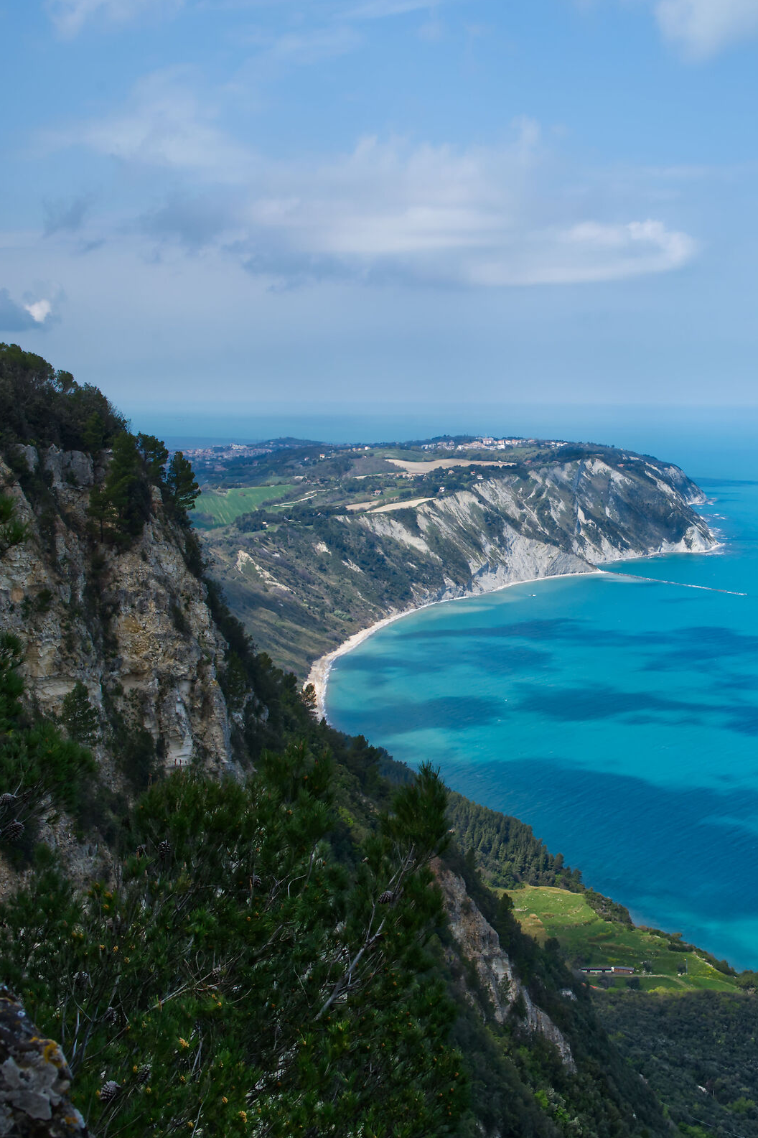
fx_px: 1675
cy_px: 502
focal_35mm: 53
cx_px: 565
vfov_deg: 37.5
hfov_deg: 25.2
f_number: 9
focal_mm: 35
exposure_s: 1/640
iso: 250
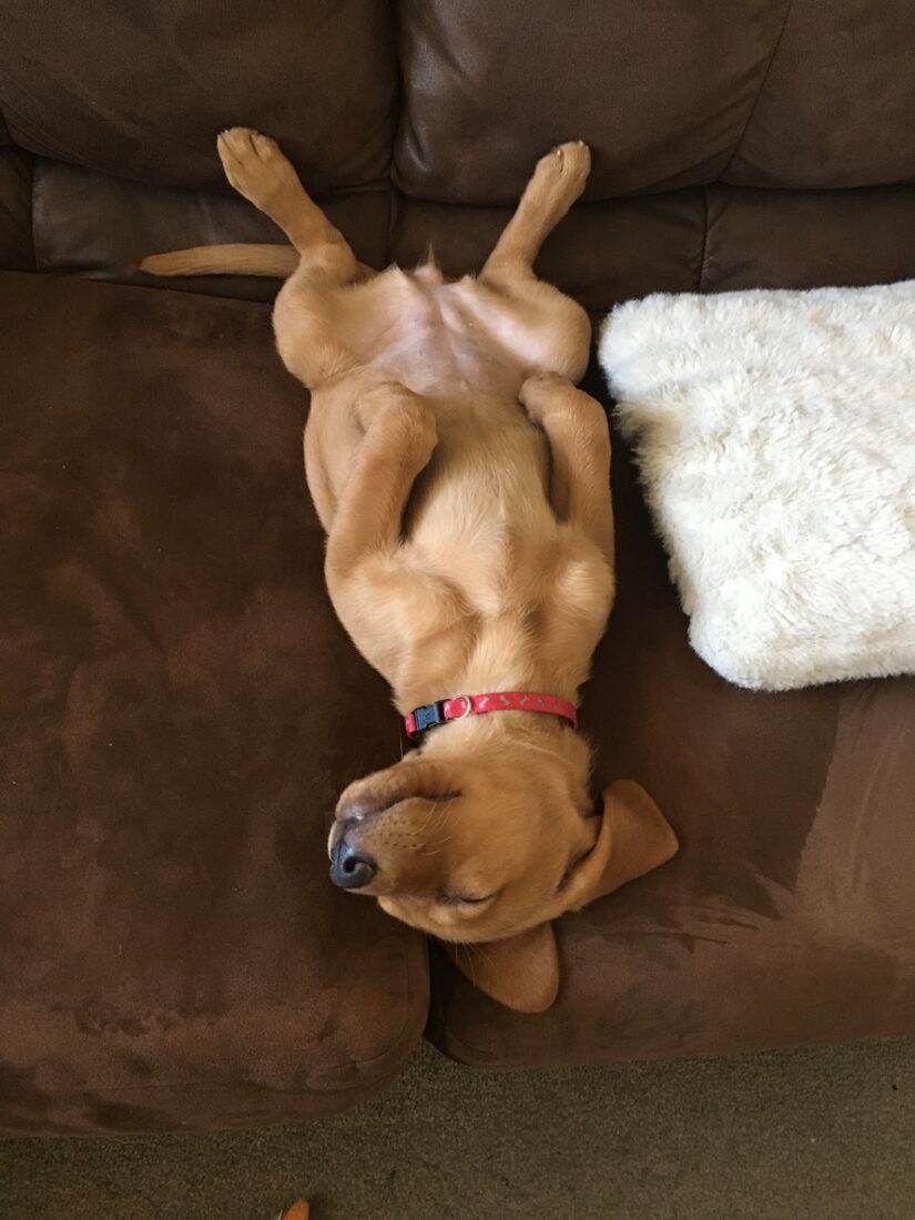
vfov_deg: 61.7
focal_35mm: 29
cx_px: 458
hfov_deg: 48.2
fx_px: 1022
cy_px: 610
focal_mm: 4.15
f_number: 2.2
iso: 200
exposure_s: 1/17
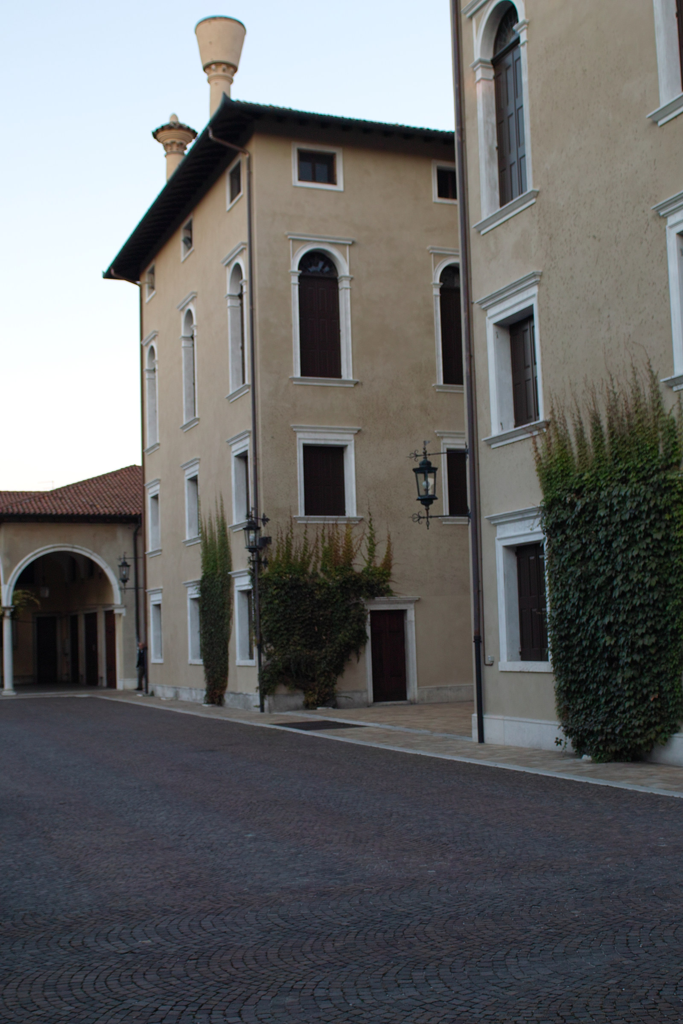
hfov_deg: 33.4
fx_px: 1138
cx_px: 342
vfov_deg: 48.5
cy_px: 512
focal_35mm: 40
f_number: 4
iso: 100
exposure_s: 1/60
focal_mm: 24
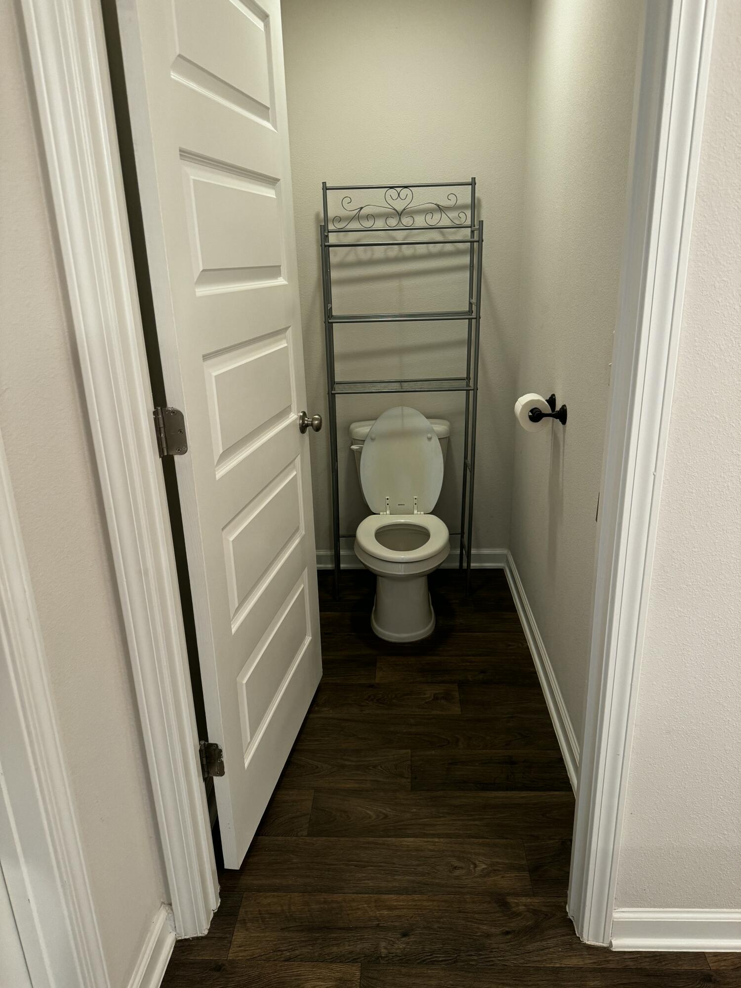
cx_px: 370
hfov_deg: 56.8
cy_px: 494
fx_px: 685
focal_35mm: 24
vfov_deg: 71.6
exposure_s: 1/60
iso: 250
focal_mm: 6.76
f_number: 1.78
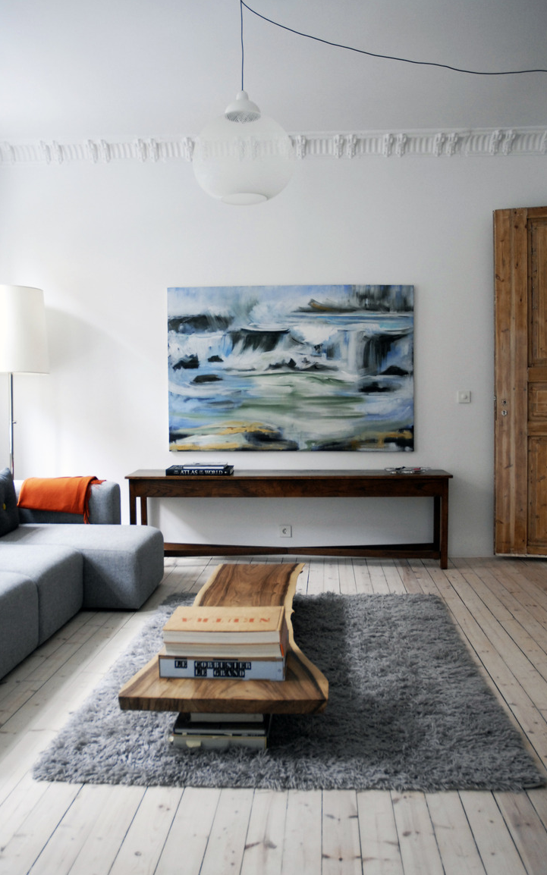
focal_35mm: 34
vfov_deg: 56.7
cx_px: 269
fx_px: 811
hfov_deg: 37.3
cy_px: 439
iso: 640
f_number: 3.5
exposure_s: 1/40
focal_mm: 22
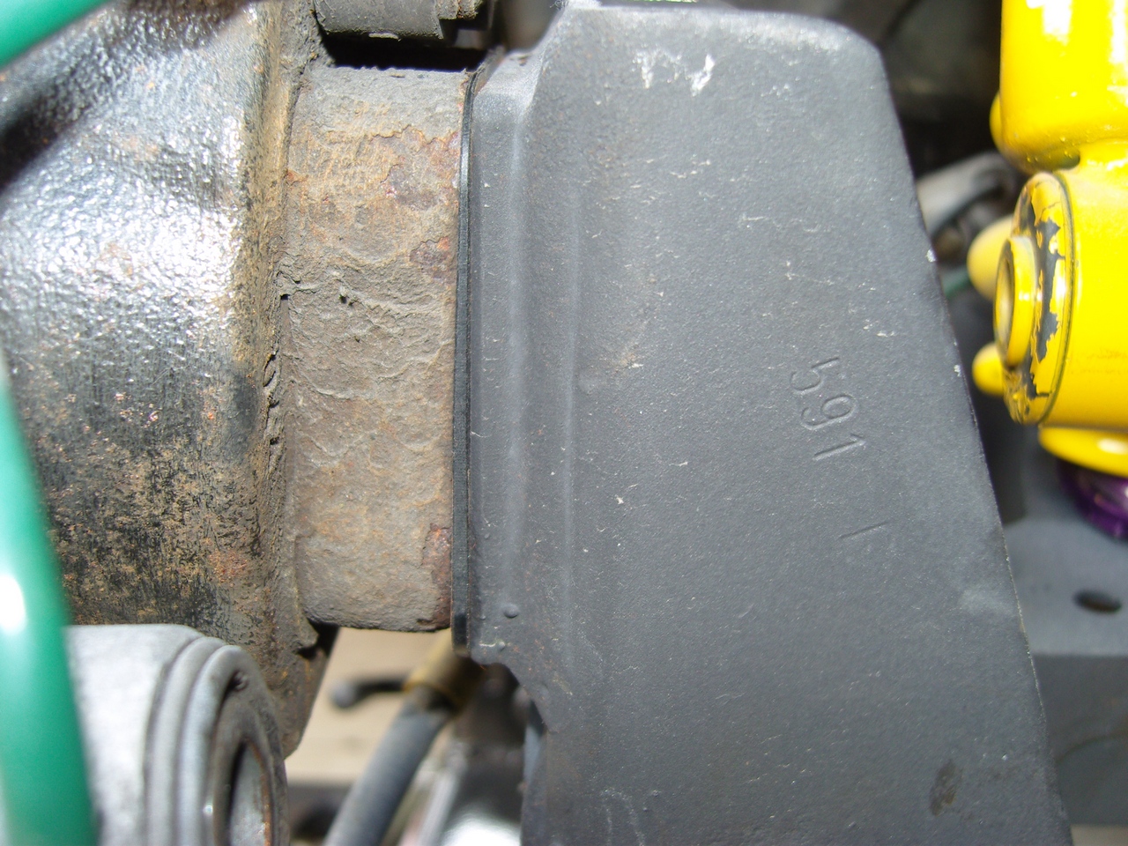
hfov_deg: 54.0
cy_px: 423
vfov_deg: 41.8
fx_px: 1108
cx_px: 564
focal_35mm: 34
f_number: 2.8
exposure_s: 1/40
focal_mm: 7.3
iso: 100
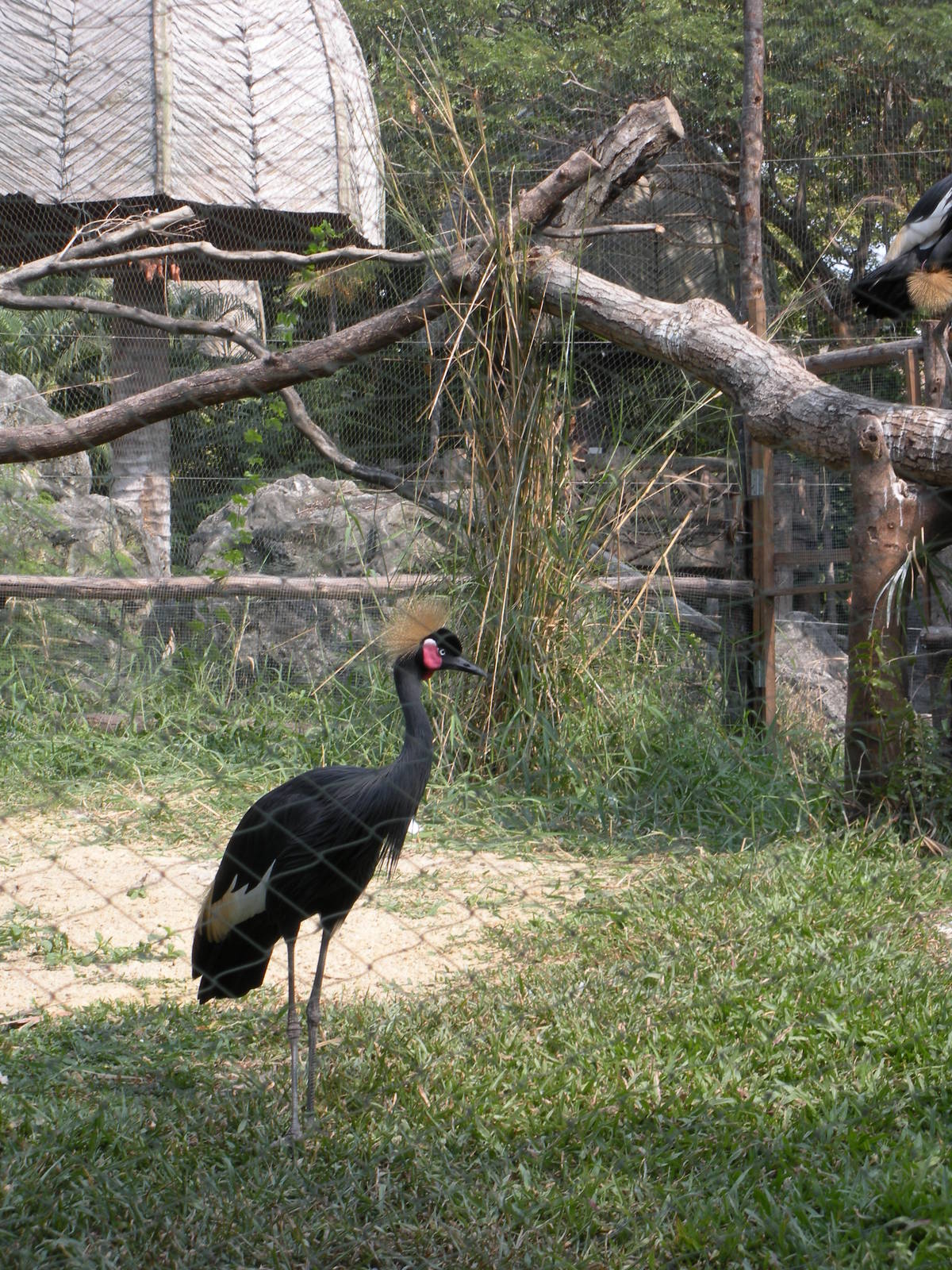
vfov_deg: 24.1
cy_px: 635
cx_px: 476
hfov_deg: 18.2
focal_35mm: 81
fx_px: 2970
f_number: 4.8
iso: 64
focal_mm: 14.2
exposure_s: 1/140
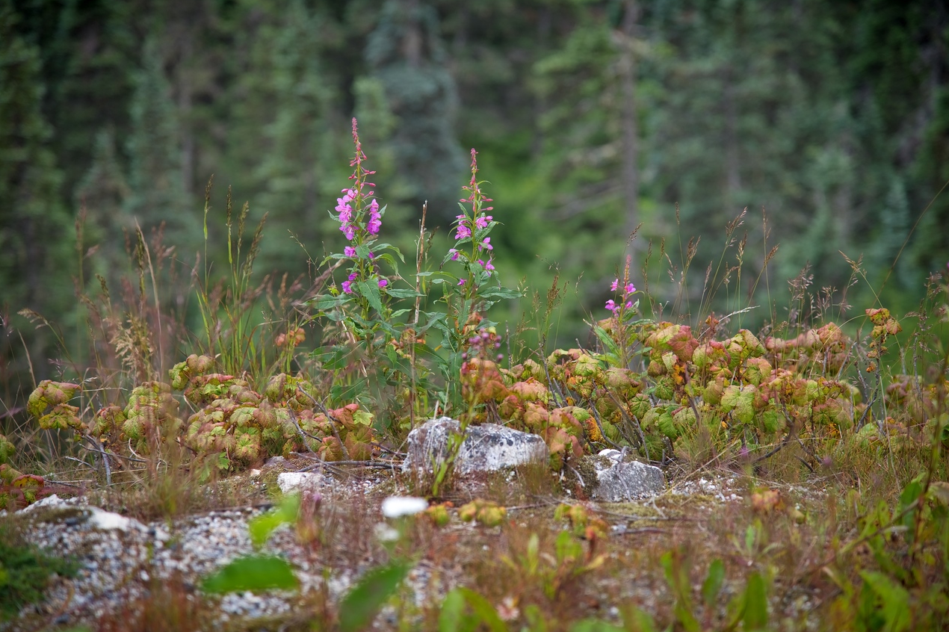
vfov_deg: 11.3
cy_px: 317
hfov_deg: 16.9
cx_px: 474
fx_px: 3189
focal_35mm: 121
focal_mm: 120
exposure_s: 1/250
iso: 200
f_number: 4
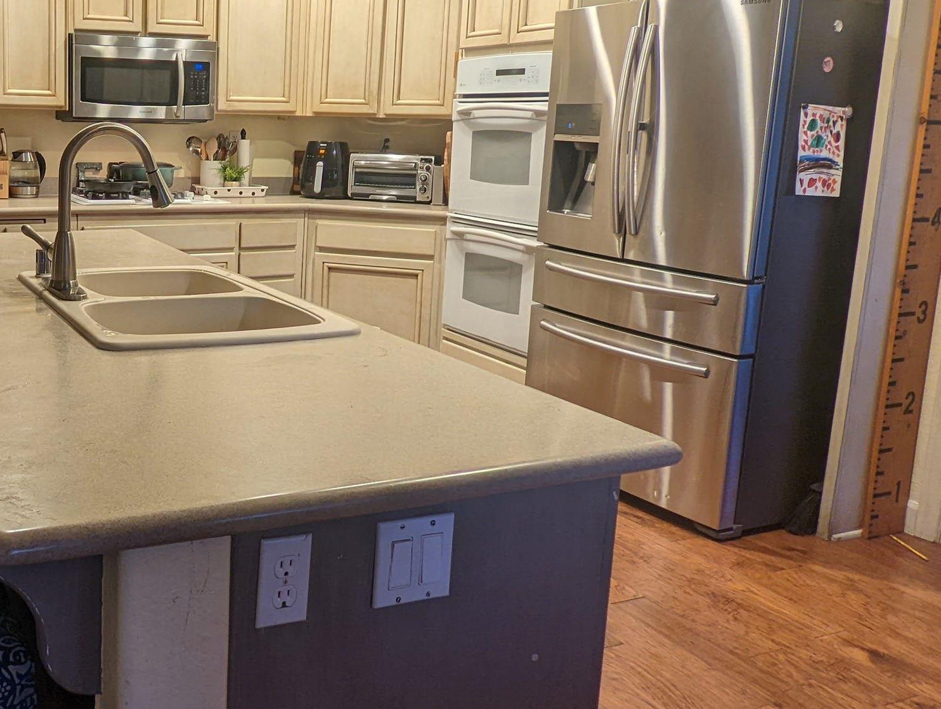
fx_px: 898
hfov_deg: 51.7
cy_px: 251
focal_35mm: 33
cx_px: 185
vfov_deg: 42.6
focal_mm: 2.35
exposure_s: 1/24
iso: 70
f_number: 2.2
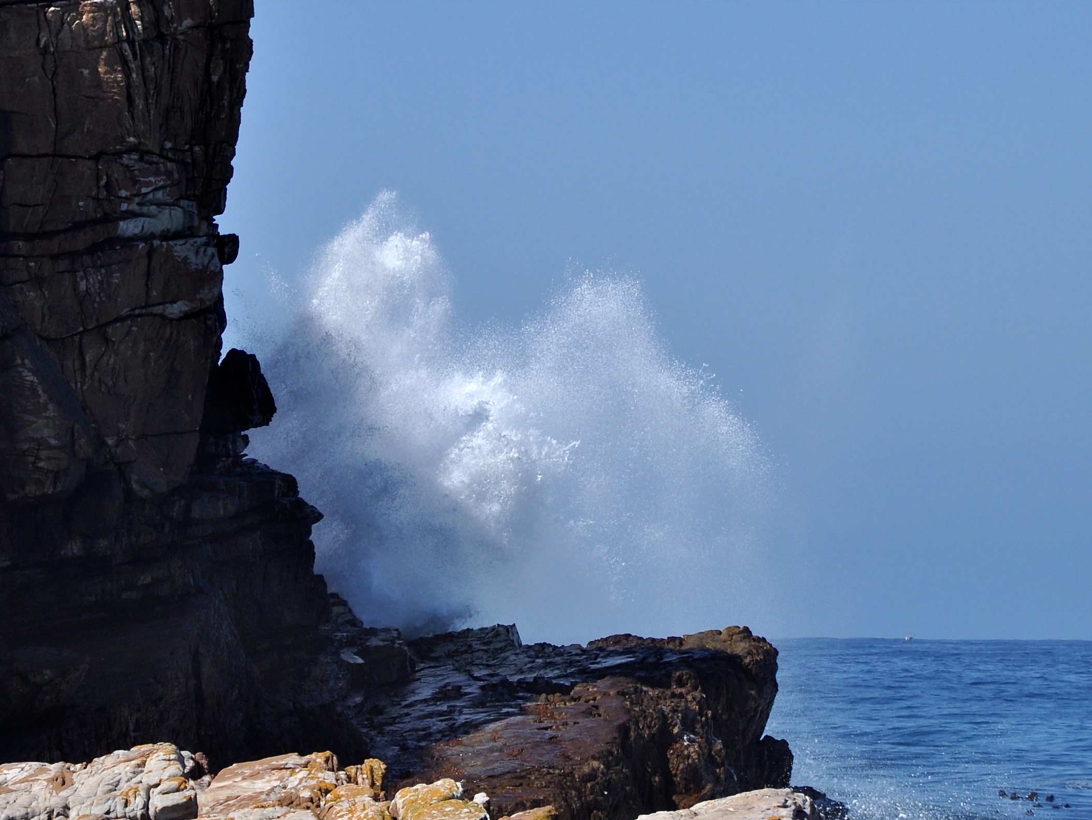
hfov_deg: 11.5
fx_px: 5412
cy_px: 410
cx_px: 594
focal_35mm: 172
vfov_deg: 8.7
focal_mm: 105
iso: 200
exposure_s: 1/1000
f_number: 8
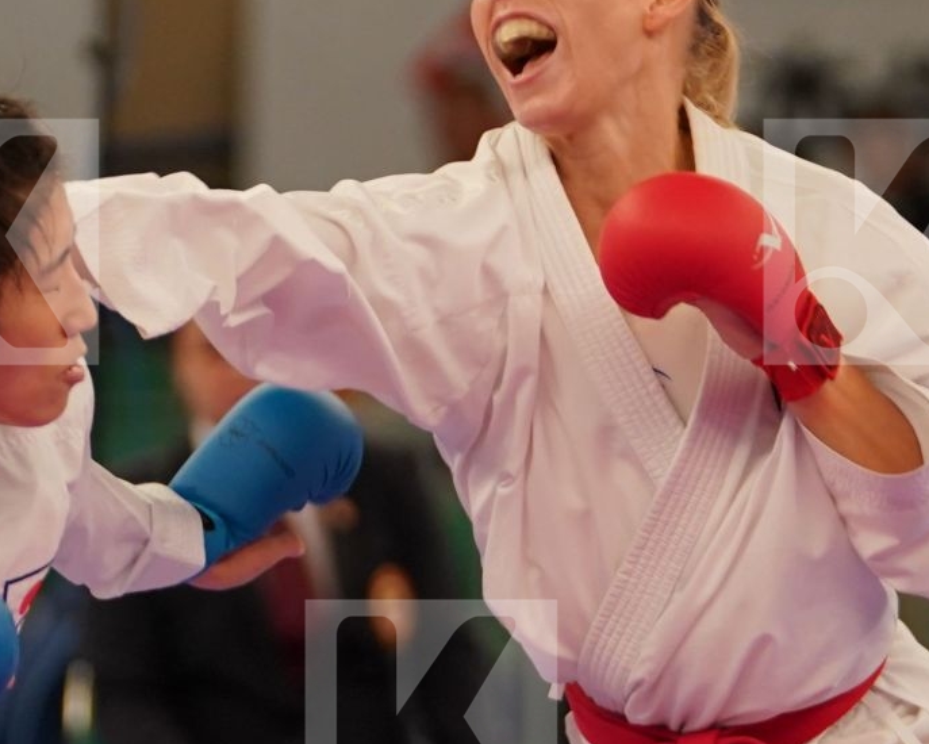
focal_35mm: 575
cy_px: 242
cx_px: 431
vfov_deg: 2.7
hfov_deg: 3.4
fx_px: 15814
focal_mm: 156
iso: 1600
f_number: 2.8
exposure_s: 1/1000
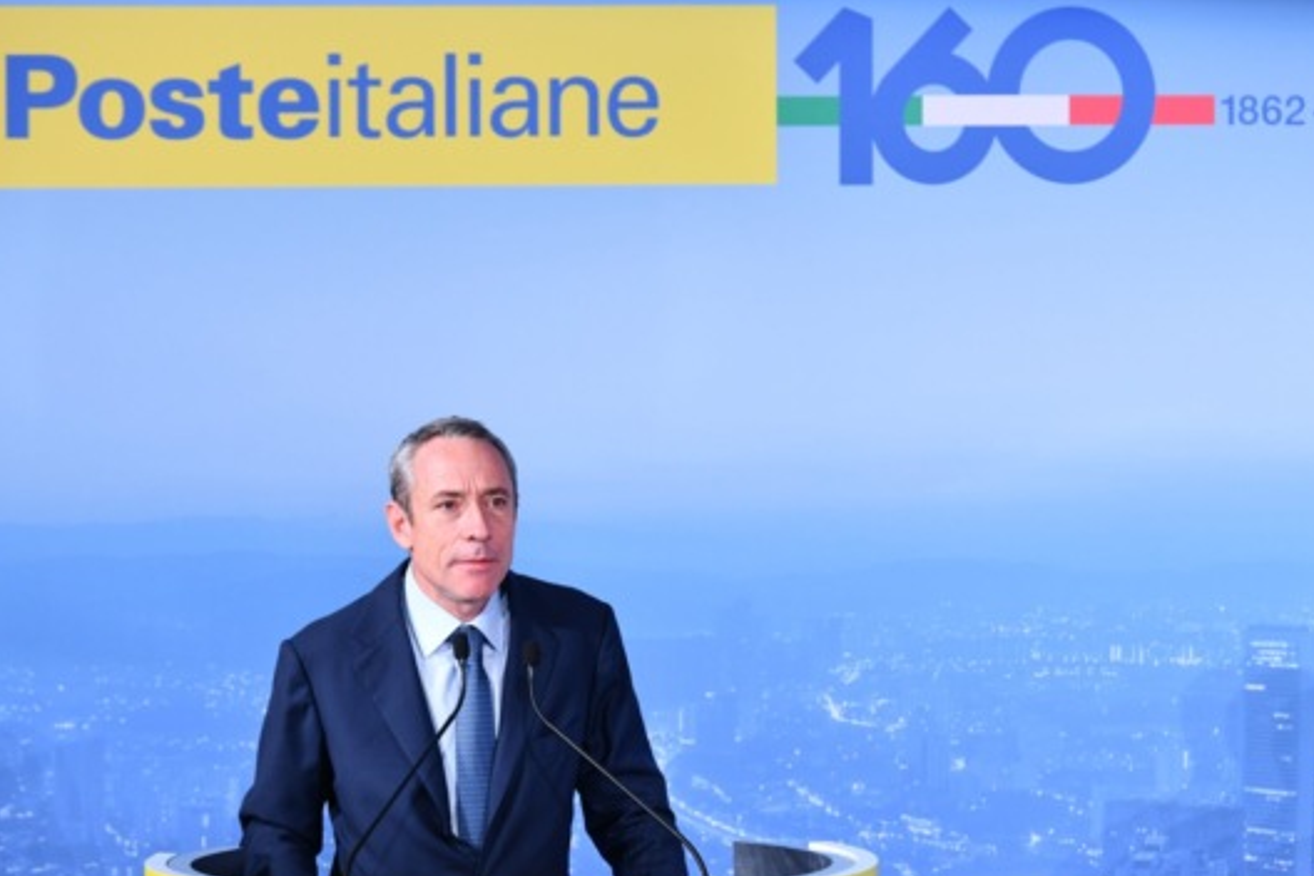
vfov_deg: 7.1
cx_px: 642
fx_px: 7044
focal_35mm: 193
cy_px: 559
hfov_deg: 10.7
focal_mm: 150
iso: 1000
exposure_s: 1/100
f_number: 5
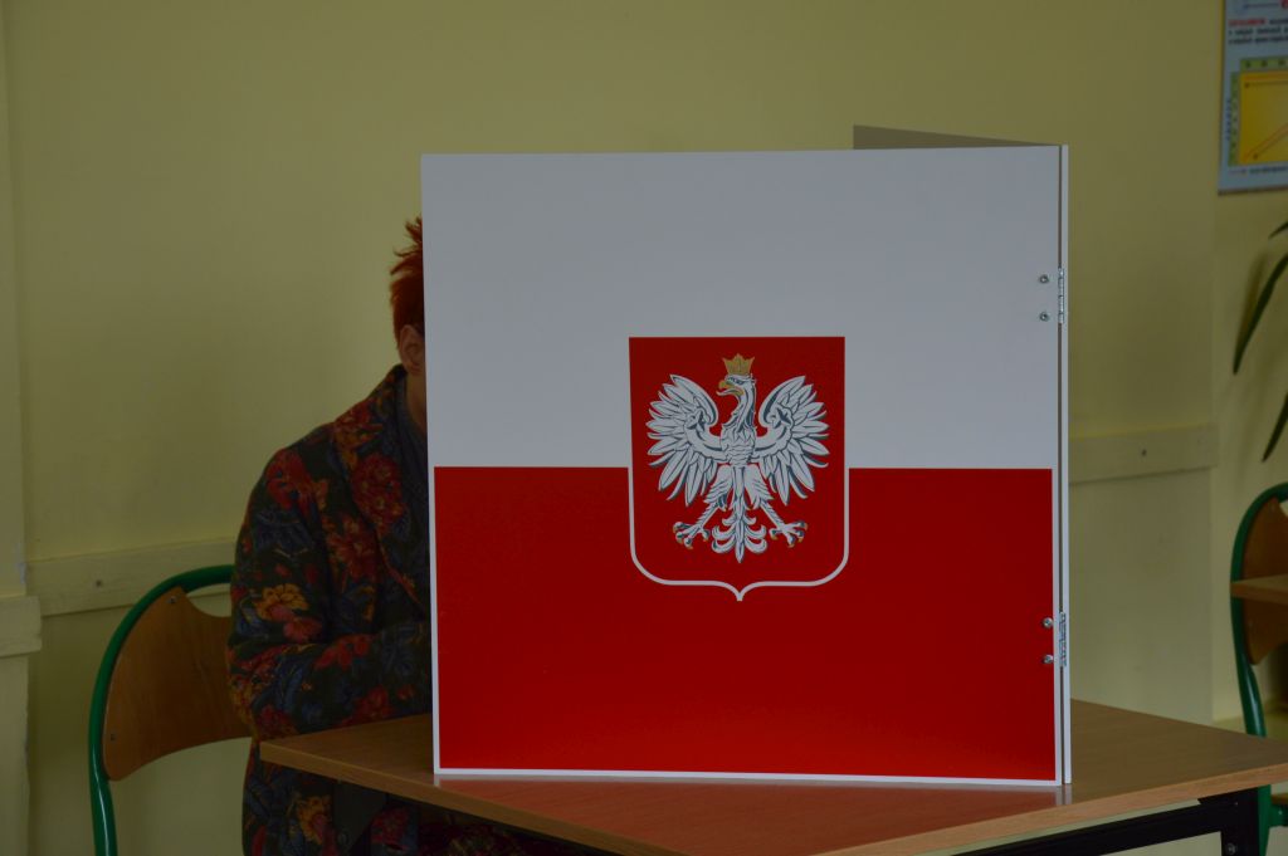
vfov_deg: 13.0
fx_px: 3754
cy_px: 428
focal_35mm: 105
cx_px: 644
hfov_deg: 19.5
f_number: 5.3
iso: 400
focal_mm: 70
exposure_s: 1/50
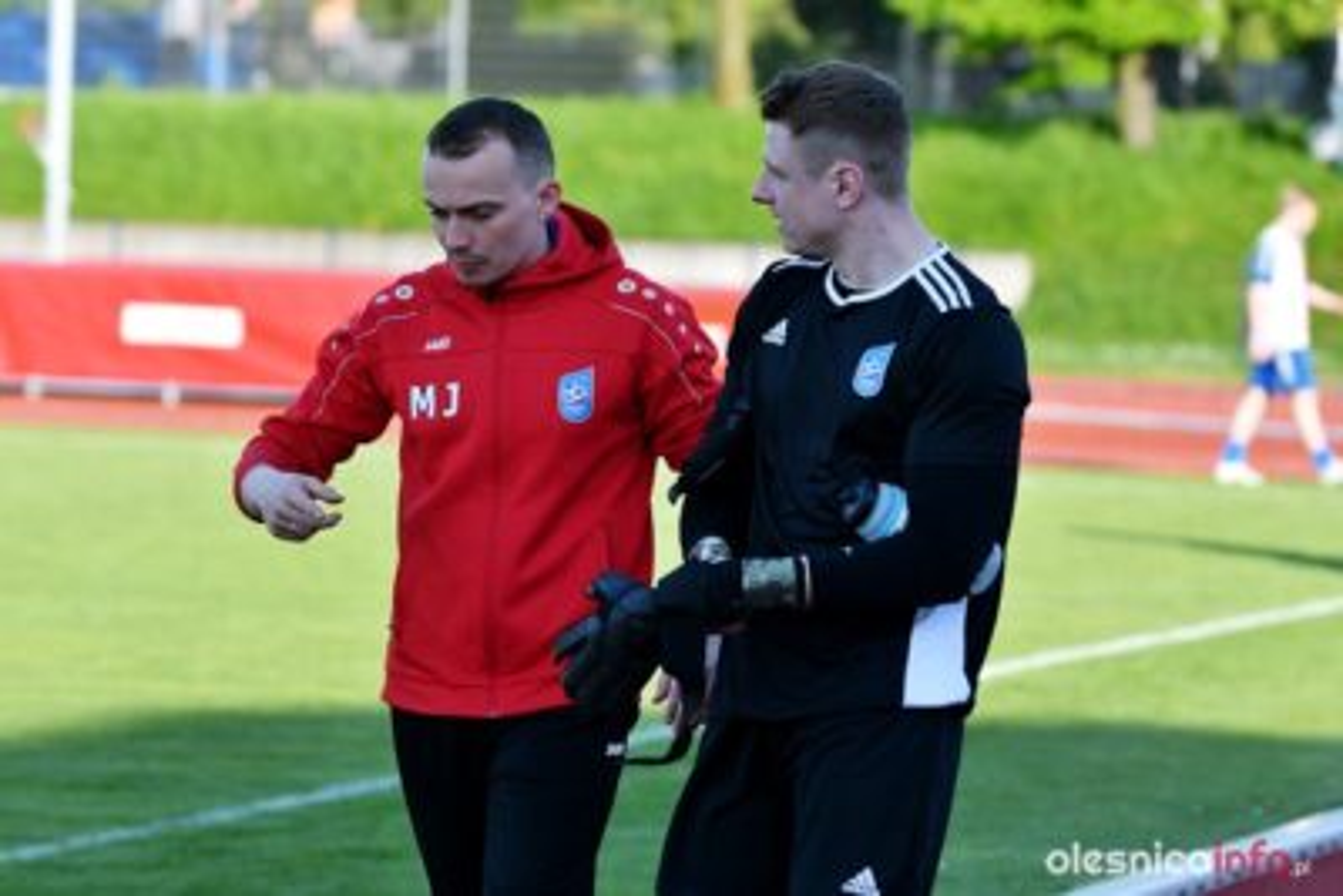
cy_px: 448
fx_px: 8658
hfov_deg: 8.9
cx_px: 672
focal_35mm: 232
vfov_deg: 5.9
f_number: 3.5
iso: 200
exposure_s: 1/1000
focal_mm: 116
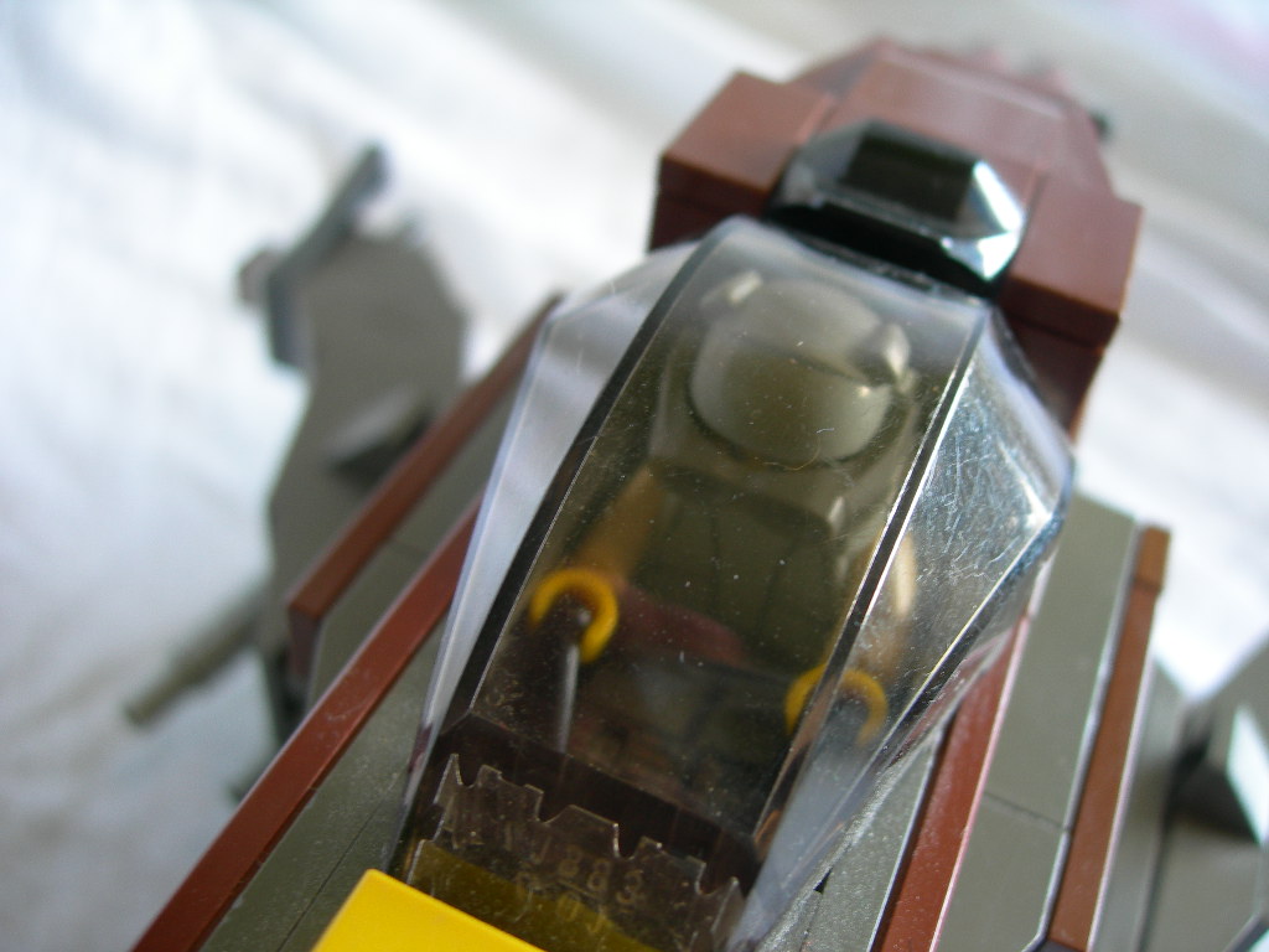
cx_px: 634
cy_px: 476
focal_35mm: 38
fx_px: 1393
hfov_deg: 49.0
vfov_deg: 37.7
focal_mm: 7.8
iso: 50
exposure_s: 1/10.6
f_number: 2.8
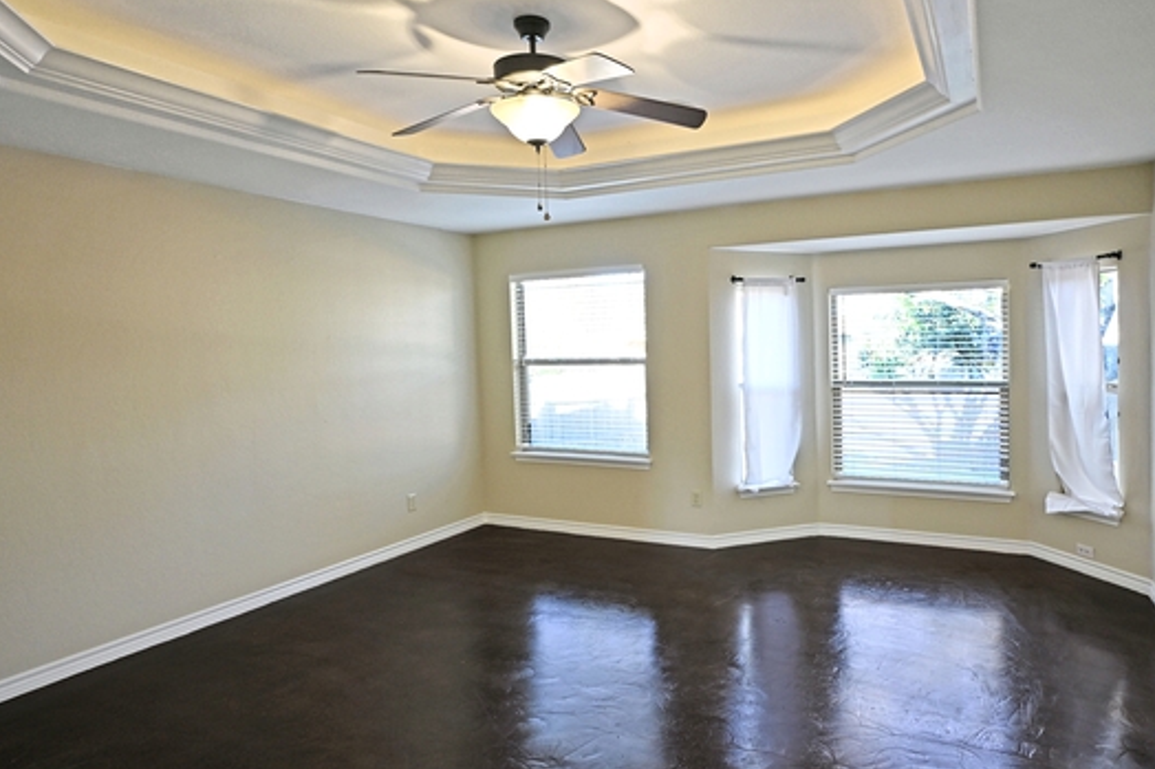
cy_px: 416
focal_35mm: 22
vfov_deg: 57.1
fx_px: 706
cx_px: 668
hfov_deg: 78.0
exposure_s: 1/20
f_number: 3.5
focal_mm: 12
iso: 110
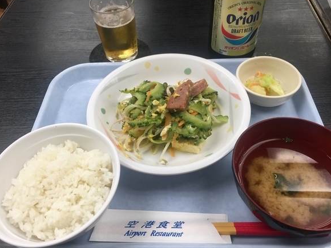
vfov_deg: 46.8
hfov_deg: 60.0
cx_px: 169
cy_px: 120
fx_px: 287
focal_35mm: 30
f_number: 2.2
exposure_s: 1/30
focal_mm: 4.15
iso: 32
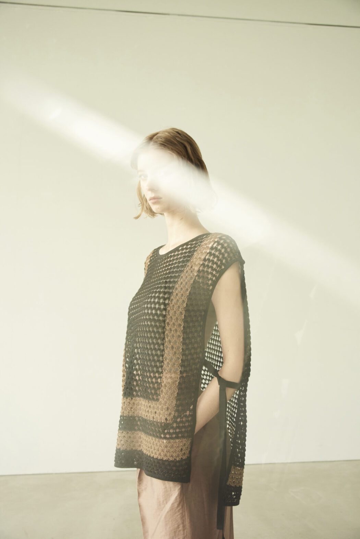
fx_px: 525
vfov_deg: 54.4
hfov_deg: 37.9
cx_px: 180
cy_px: 270
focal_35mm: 35
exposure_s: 1/320
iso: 1600
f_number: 5.6
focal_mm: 35
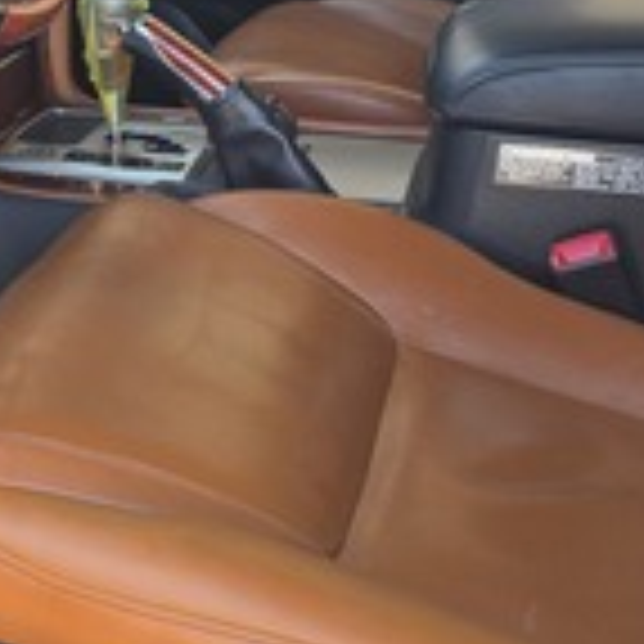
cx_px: -20
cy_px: 124
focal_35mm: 65
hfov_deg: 25.0
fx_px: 1368
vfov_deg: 26.0
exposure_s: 1/180
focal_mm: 6.3
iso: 80
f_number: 1.7
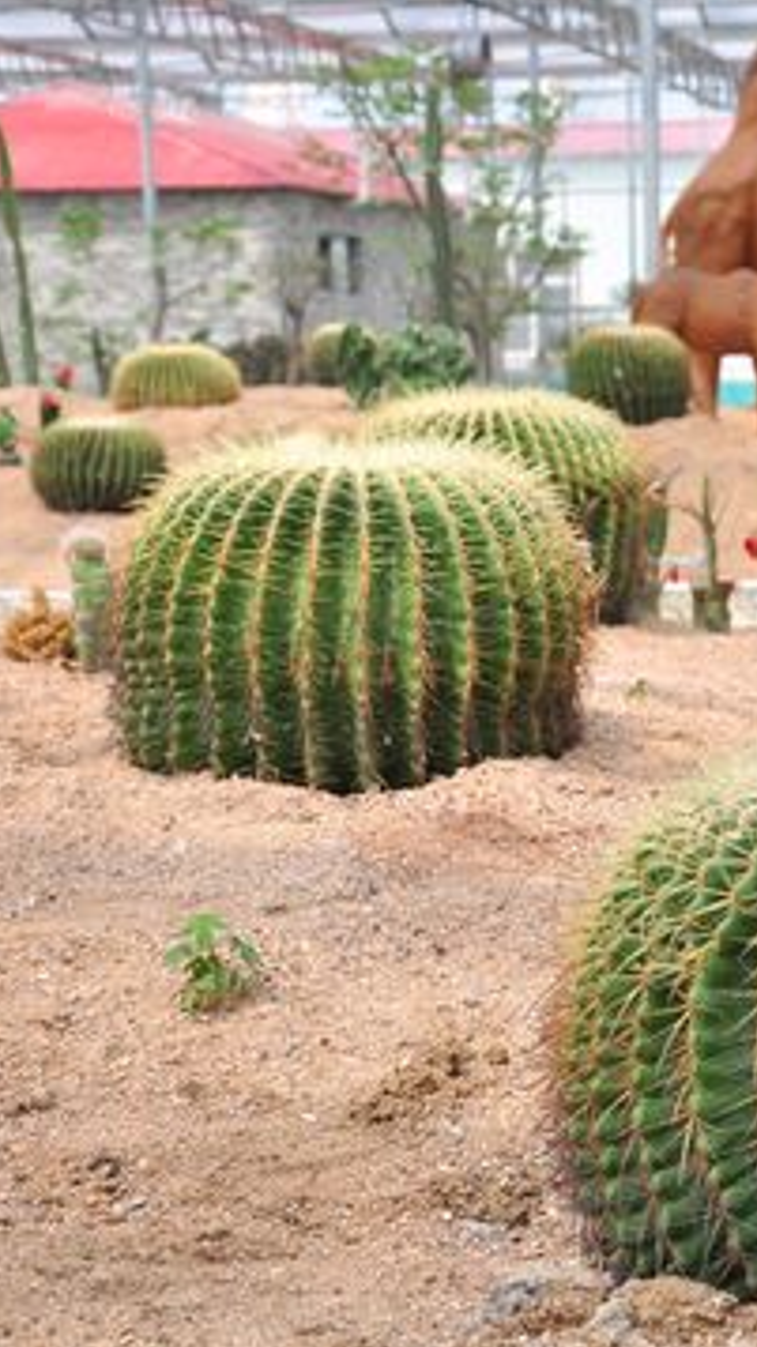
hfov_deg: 14.5
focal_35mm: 82
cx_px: 780
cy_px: 683
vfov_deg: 25.9
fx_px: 2930
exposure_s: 1/500
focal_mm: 34
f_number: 5.6
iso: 200
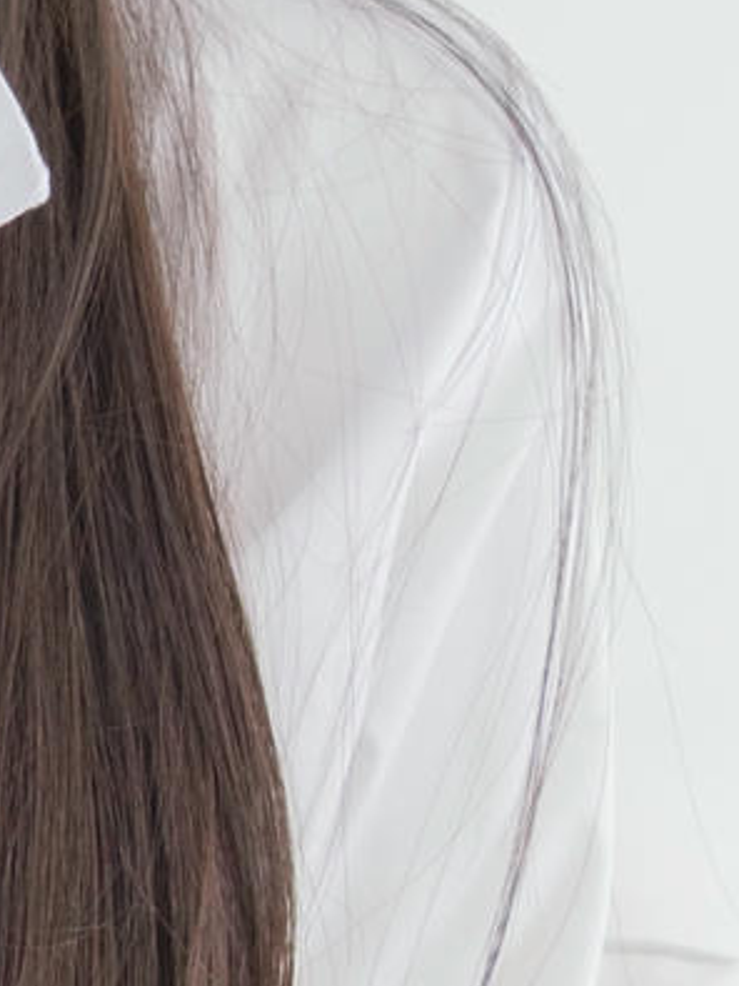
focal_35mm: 266
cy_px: 1006
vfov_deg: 7.4
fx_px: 7576
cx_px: -1014
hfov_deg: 5.4
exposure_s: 1/80
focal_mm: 23
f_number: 5
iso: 160
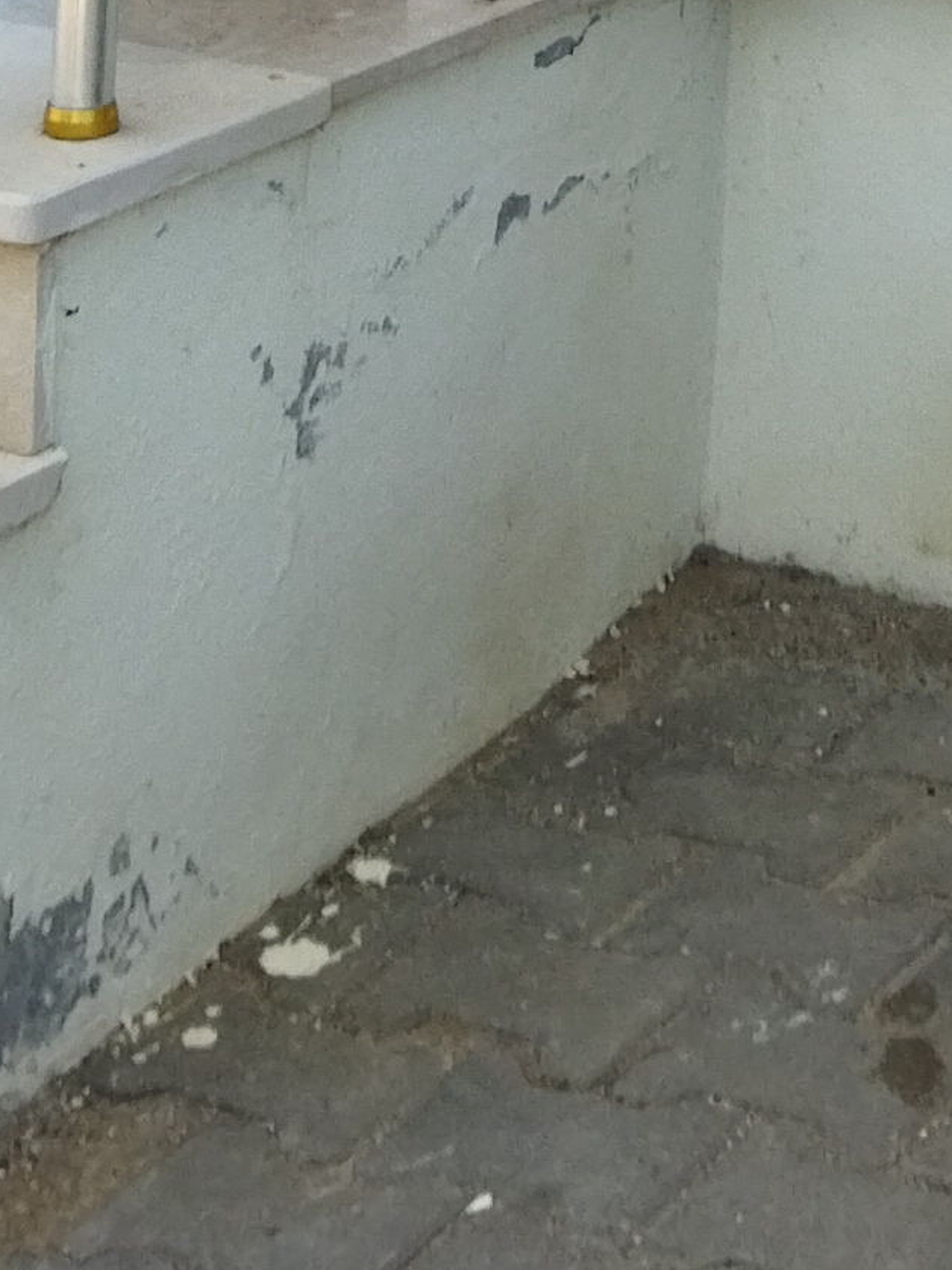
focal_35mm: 129
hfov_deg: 11.4
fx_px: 4729
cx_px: 1008
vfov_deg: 13.9
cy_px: -903
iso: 100
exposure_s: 1/1075
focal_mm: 4.71
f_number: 1.79
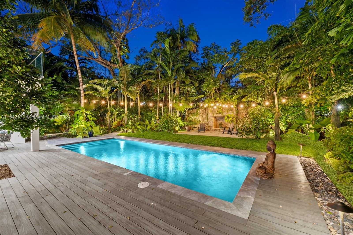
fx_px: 137
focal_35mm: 14
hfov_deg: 104.3
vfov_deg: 81.1
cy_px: 118
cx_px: 176
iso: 200
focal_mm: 14
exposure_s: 13
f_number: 8
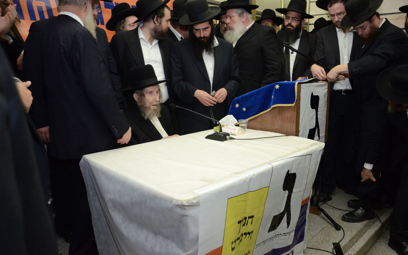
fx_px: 311
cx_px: 207
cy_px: 132
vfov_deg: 44.5
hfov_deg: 66.5
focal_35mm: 28
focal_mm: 18
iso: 2000
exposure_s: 1/60
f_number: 3.5
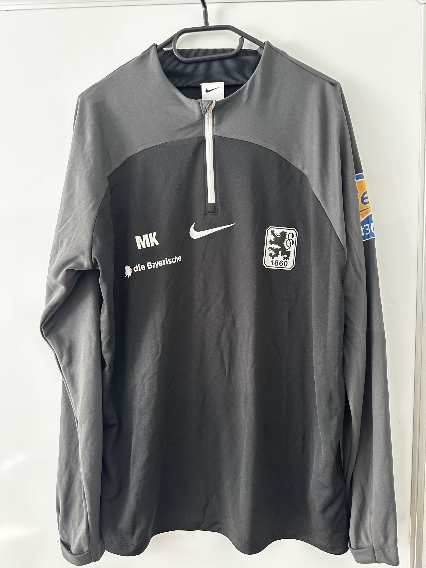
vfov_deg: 71.6
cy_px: 284
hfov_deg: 56.8
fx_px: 394
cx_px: 213
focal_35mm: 24
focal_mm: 6.86
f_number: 1.78
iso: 250
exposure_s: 1/60
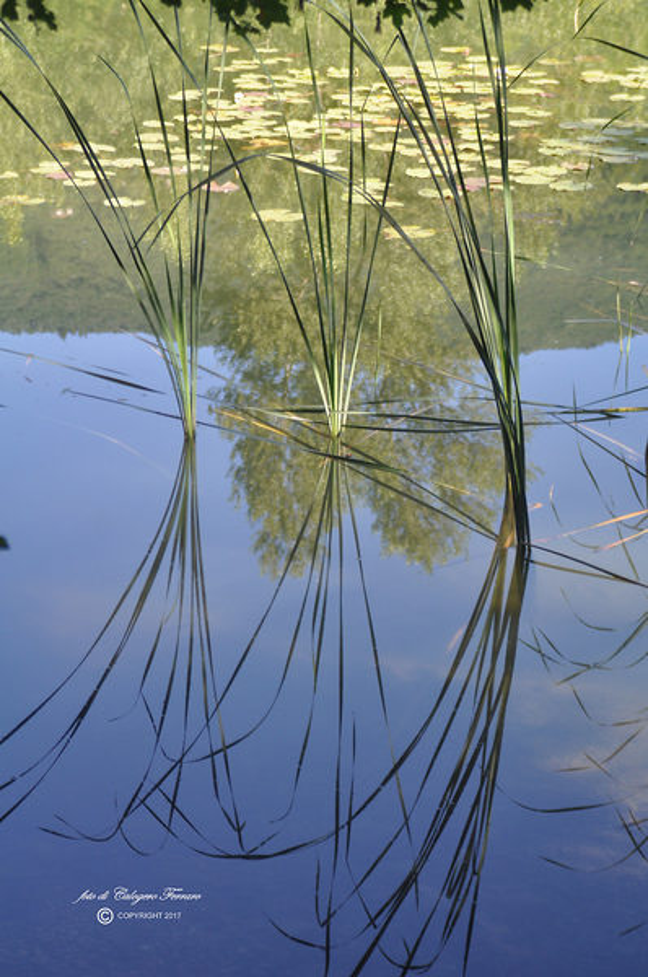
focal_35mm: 93
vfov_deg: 21.9
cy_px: 488
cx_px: 324
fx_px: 2520
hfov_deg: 14.7
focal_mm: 62
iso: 400
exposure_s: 1/250
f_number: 4.8
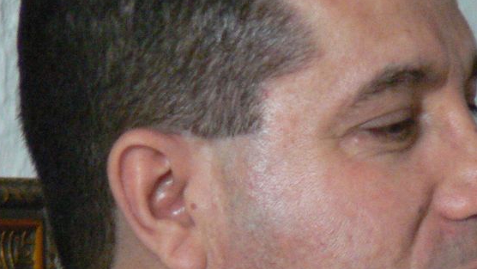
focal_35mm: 867
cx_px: 331
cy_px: 203
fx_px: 10968
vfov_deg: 1.4
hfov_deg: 2.5
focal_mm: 72
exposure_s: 1/30
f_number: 3.3
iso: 400
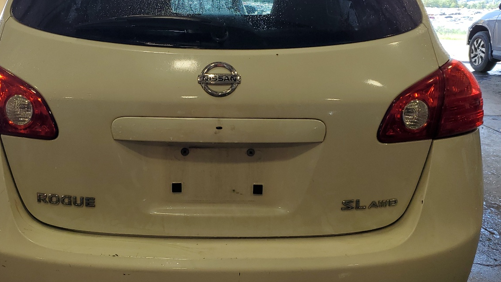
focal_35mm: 40
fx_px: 531
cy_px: 135
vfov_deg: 29.7
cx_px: 216
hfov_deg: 50.3
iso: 50
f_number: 1.5
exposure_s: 1/303
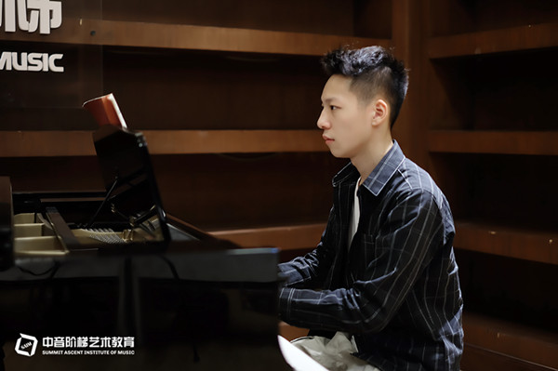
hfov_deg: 37.5
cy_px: 186
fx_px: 821
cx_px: 279
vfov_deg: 25.5
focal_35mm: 53
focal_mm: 35
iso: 400
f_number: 1.4
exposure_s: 1/75
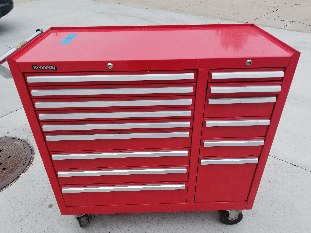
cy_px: 116
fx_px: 234
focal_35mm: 26
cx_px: 156
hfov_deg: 67.3
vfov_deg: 53.1
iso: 50
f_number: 1.7
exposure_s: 1/1524
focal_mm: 4.3
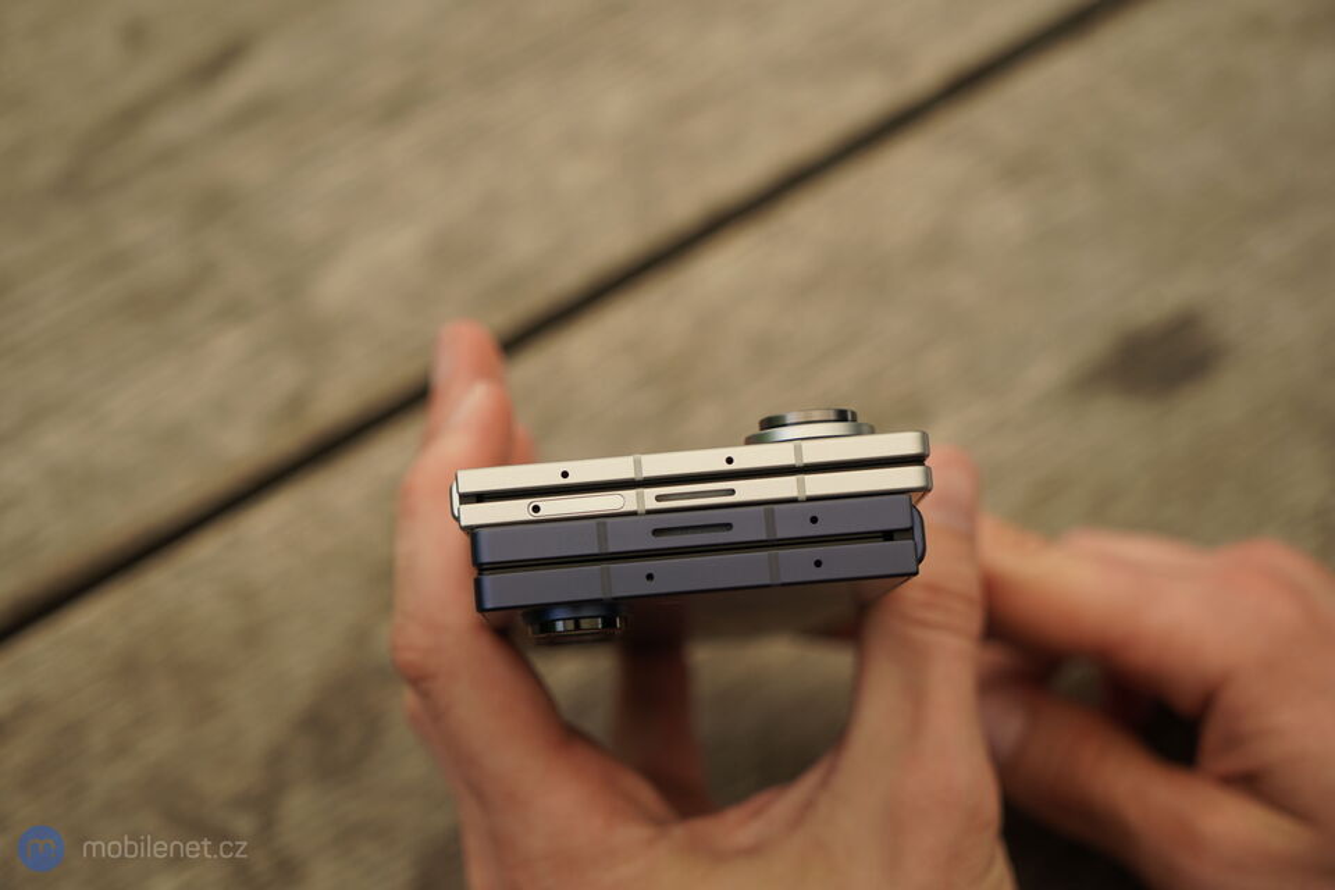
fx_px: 2596
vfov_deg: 19.5
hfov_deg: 28.8
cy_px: 445
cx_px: 668
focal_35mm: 70
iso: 100
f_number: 5
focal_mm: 70
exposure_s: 1/160
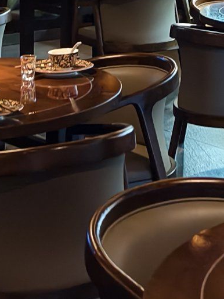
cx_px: 206
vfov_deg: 14.1
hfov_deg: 12.0
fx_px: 1053
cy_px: -262
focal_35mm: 122
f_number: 1.75
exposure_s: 1/50
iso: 220
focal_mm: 8.67
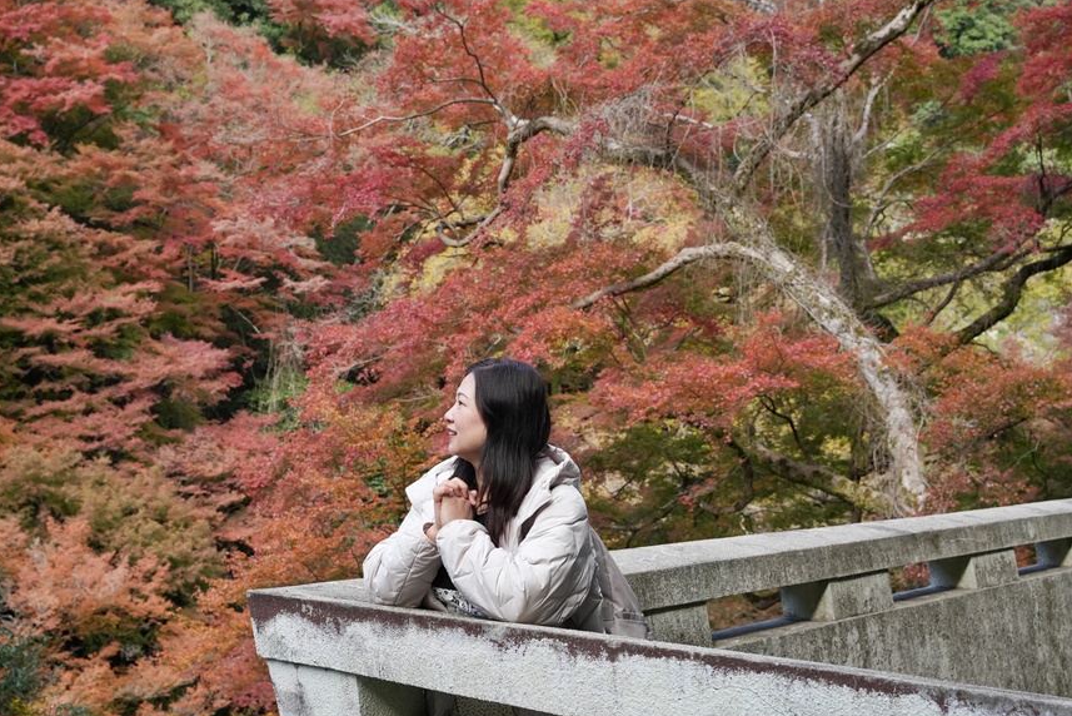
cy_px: 354
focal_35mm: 44
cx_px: 473
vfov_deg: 30.6
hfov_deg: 44.6
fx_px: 1306
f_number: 6.3
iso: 1250
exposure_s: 1/640
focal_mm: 36.7
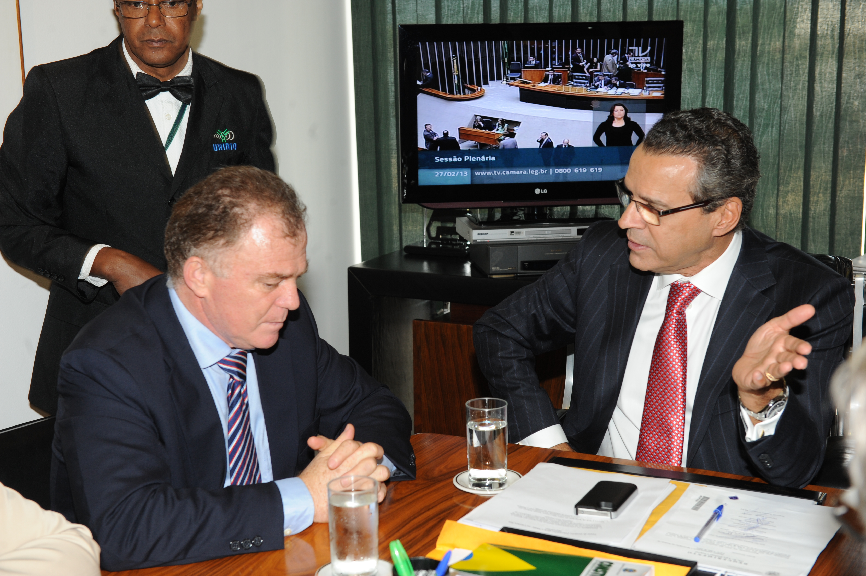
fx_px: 1322
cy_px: 288
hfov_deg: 36.3
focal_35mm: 55
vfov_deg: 24.6
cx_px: 433
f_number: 6.3
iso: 640
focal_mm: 55
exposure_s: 1/80
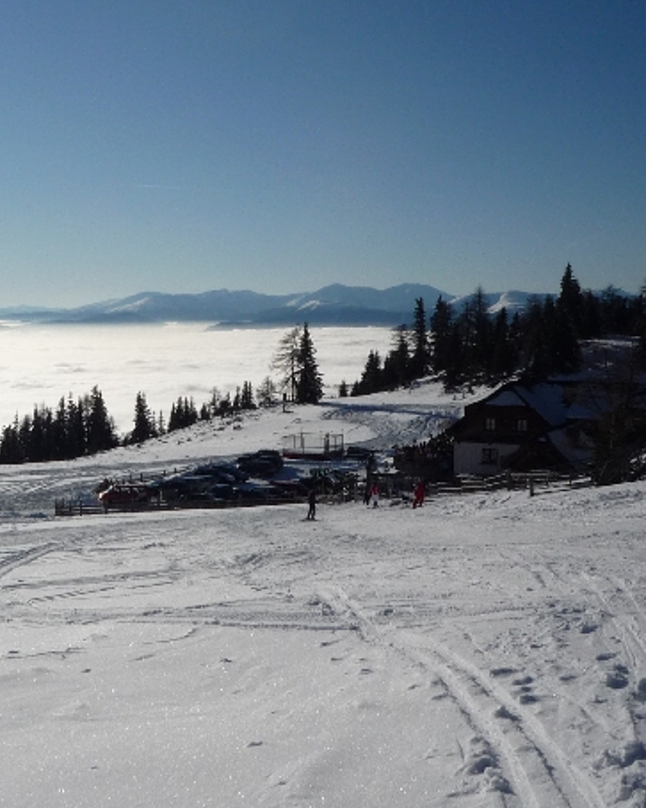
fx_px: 1315
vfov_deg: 34.1
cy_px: 367
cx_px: 117
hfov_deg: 27.0
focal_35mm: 55
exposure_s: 1/1000
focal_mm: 5.2
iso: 100
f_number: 8
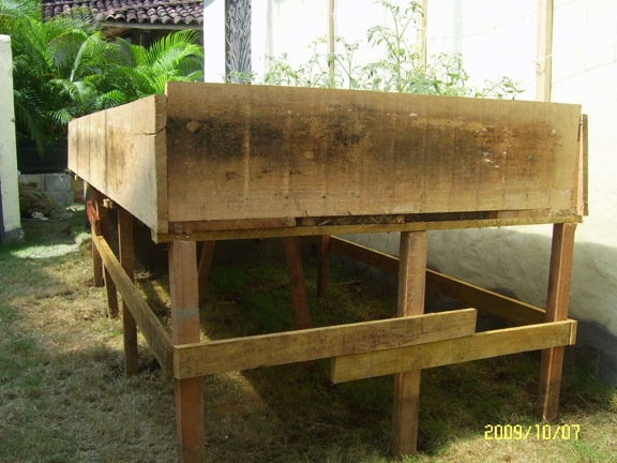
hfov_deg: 49.0
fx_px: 677
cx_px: 308
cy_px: 232
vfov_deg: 37.7
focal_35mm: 38
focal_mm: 7.8
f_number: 6.4
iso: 50
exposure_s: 1/160
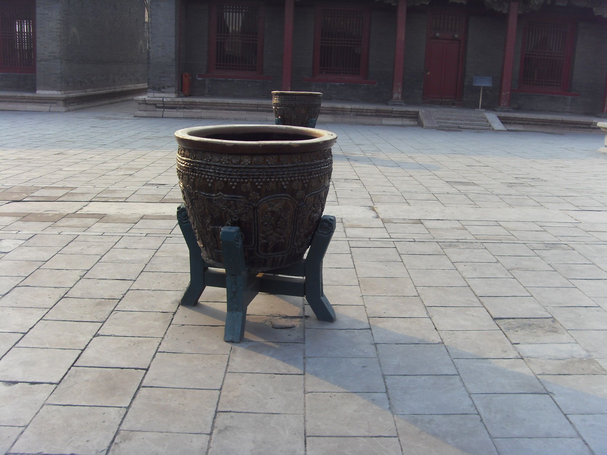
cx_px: 304
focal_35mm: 39
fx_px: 684
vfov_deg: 36.8
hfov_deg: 47.9
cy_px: 228
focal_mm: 6.6
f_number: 3.5
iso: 80
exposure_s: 1/180
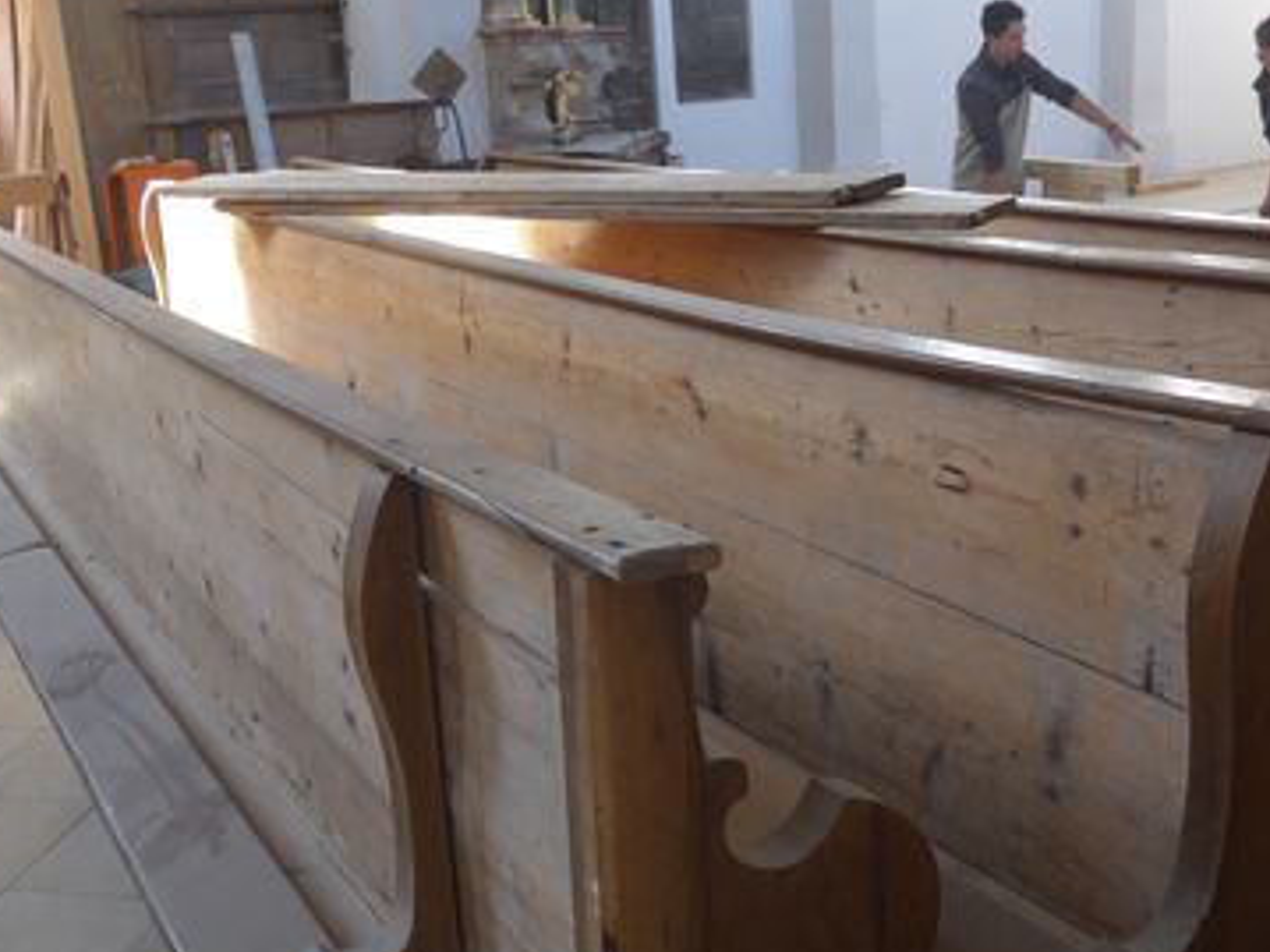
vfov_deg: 37.7
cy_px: 469
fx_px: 1394
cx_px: 665
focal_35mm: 38
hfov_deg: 49.0
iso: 100
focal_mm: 6
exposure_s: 1/60
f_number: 2
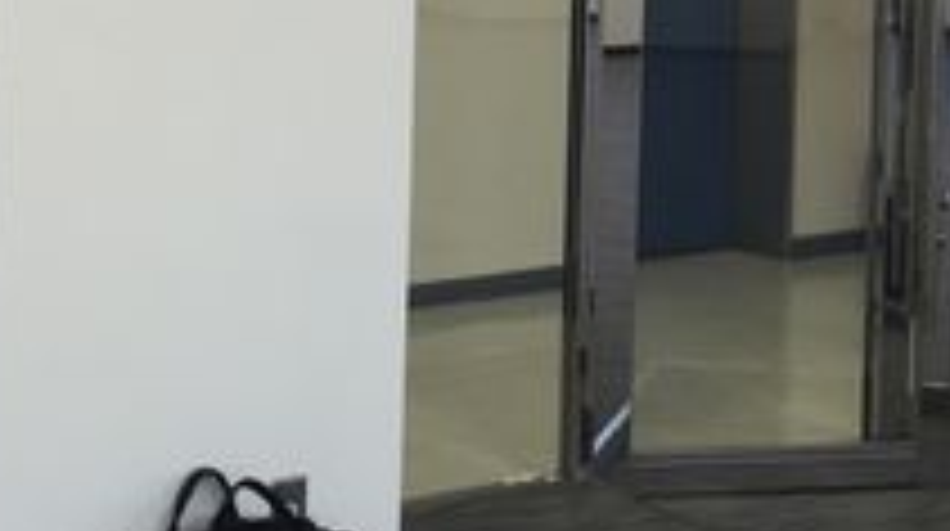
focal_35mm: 96
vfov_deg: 12.0
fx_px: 2415
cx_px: 743
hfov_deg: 22.0
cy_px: -234
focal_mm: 4.15
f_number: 2.2
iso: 32
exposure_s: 1/60
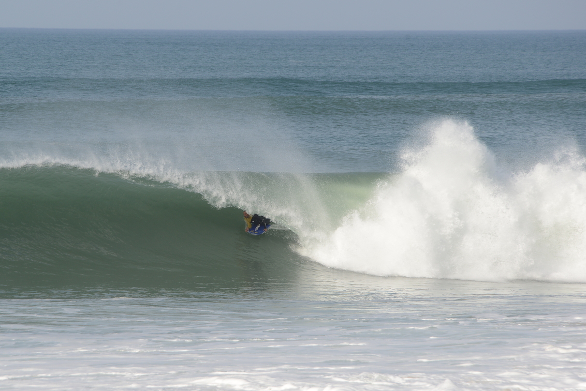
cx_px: 234
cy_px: 222
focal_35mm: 424
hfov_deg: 4.9
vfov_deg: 3.2
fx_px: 6905
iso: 200
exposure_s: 1/500
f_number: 9
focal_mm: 300
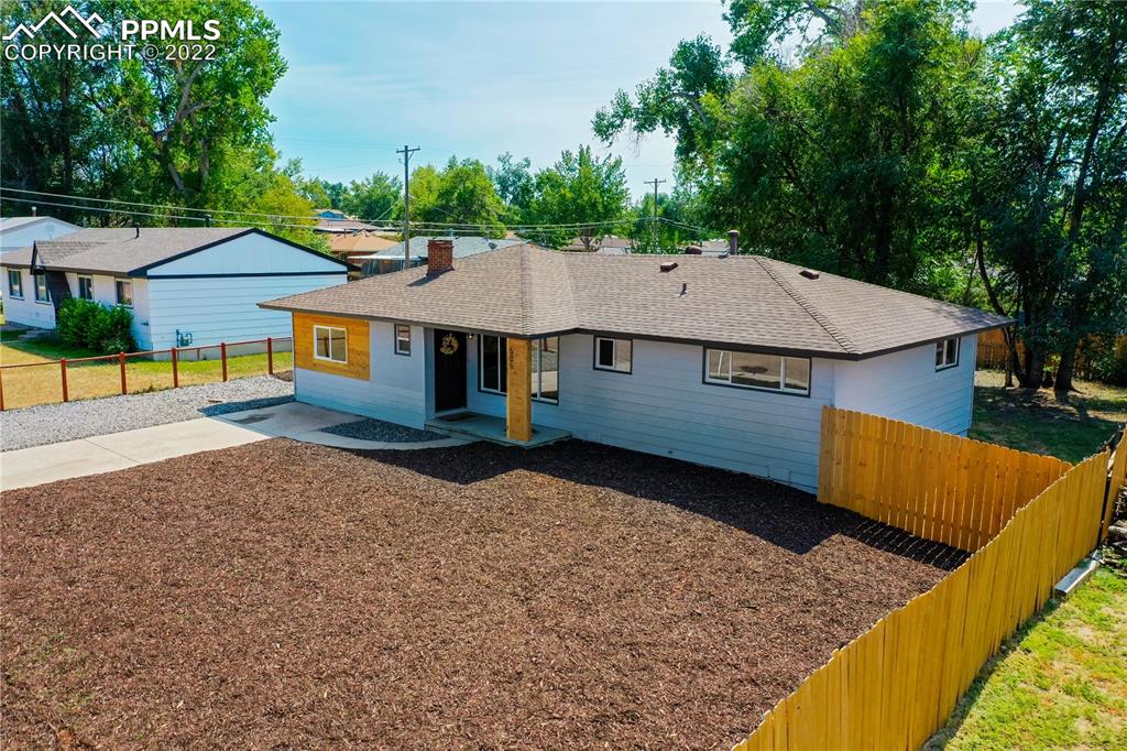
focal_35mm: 28
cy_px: 376
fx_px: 876
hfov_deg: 65.5
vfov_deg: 46.4
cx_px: 564
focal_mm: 10.26
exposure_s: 1/800
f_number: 6.3
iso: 400
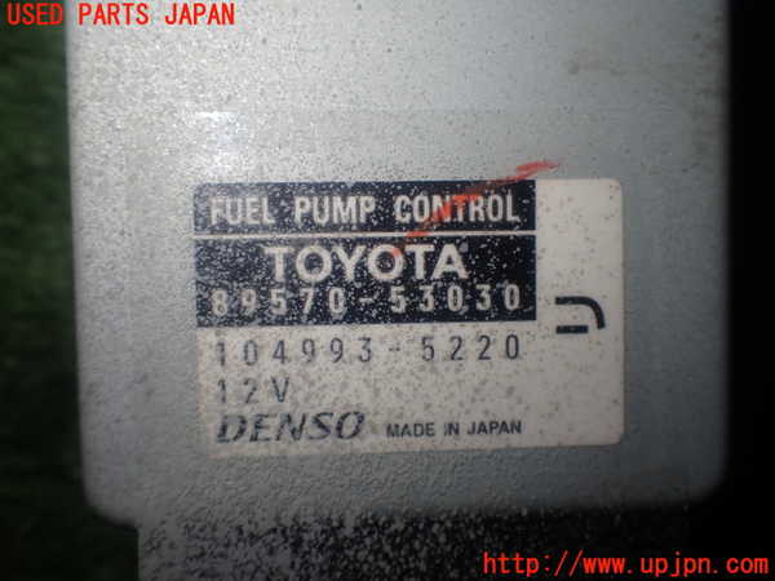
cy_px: 290
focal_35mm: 36
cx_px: 388
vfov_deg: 39.7
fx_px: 806
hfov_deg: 51.4
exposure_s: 1/100
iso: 100
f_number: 2.5
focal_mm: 6.37
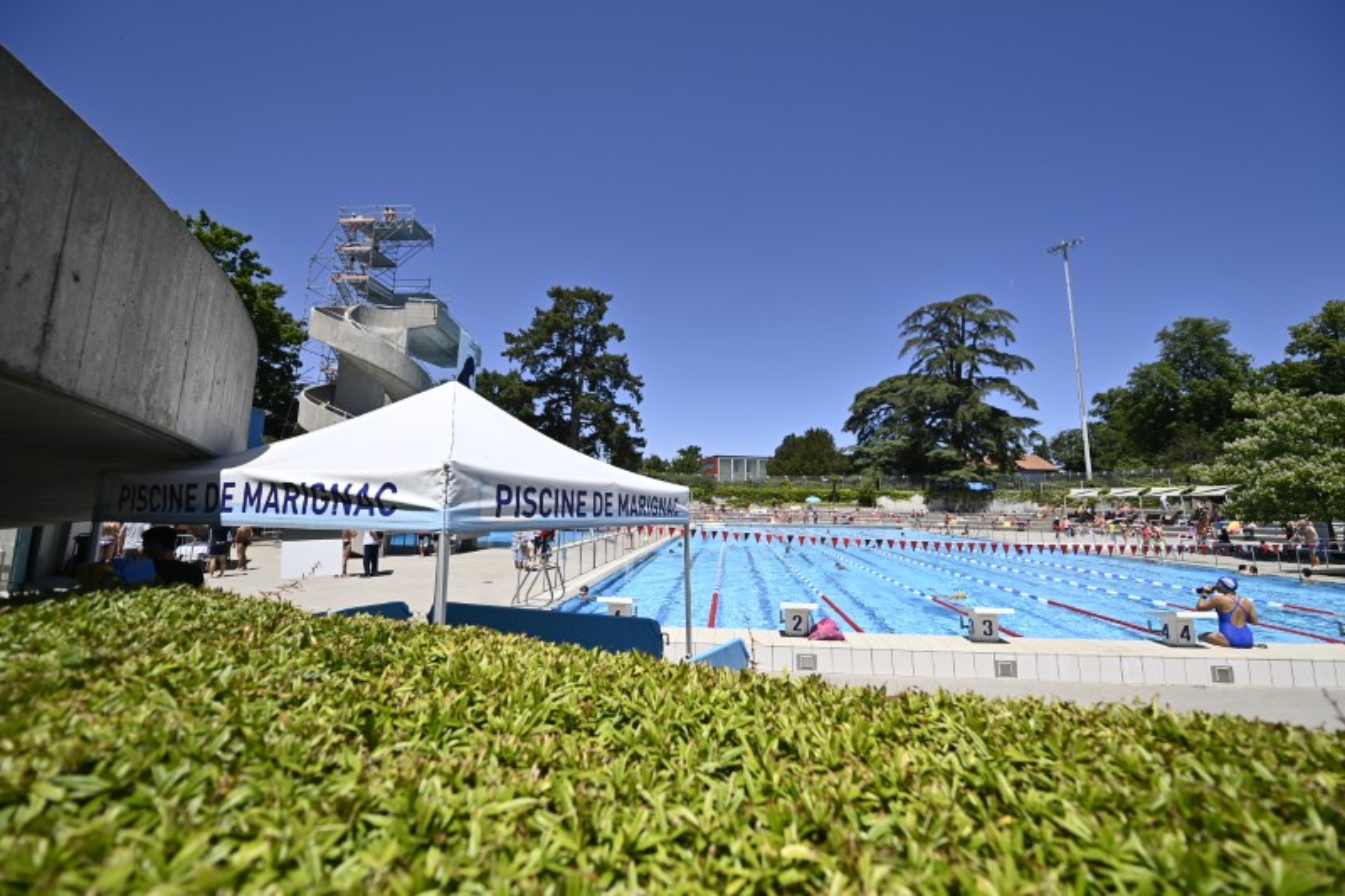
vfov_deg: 81.2
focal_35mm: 14
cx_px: 672
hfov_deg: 104.3
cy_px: 448
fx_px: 523
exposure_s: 1/2500
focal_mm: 14
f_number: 3.2
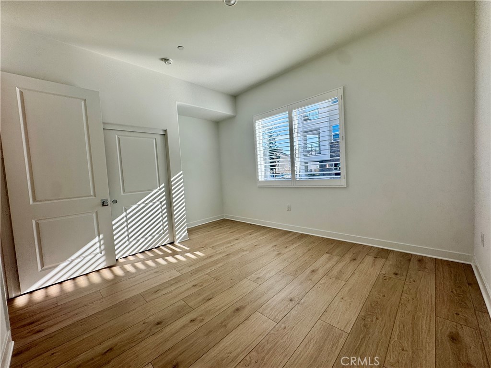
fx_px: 199
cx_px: 246
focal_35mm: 14
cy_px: 184
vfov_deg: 85.7
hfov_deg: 102.1
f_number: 2.2
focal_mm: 2.22
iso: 40
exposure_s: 1/325
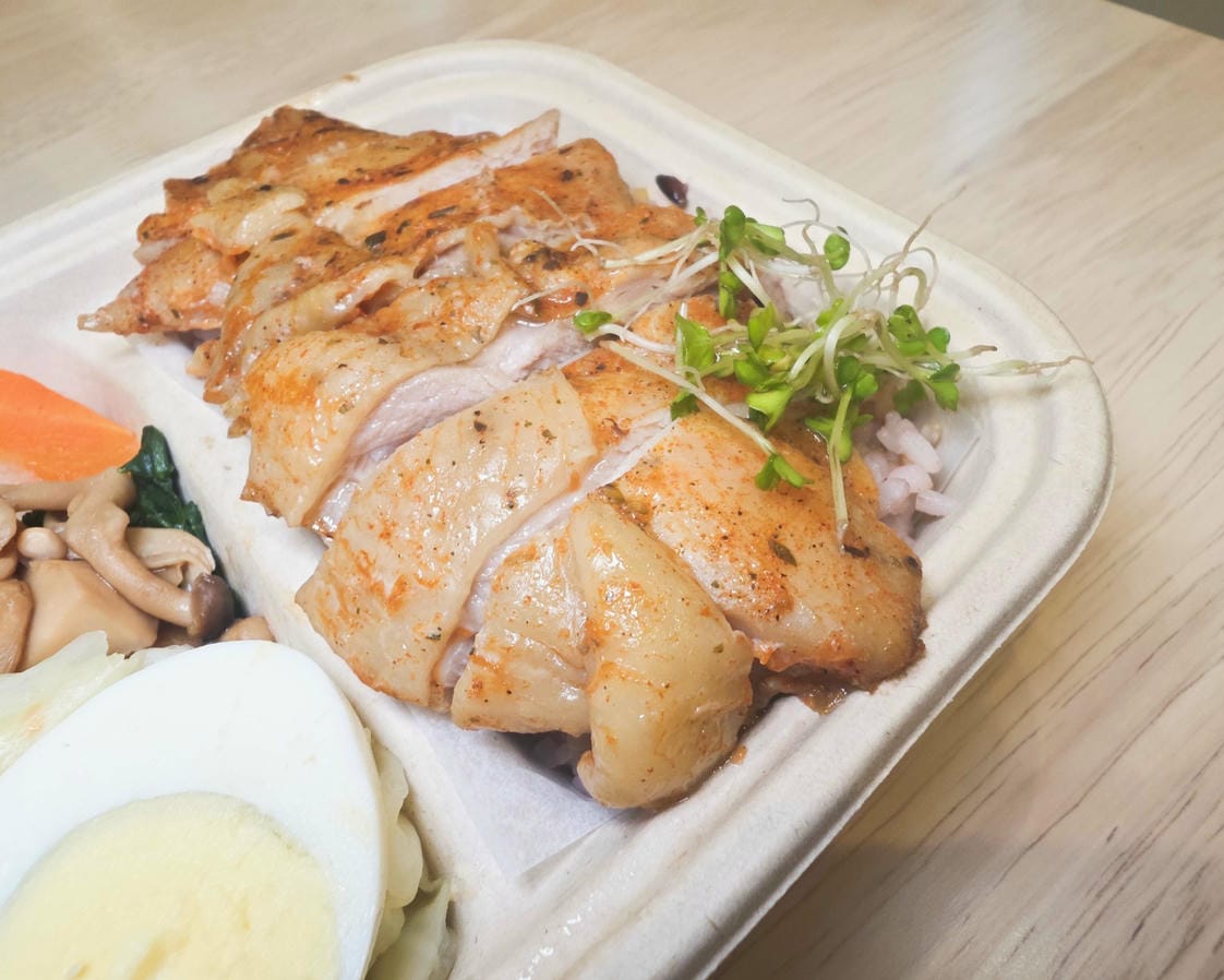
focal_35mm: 24
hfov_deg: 70.3
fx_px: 870
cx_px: 602
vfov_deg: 58.8
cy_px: 490
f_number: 1.8
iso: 50
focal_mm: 2.03
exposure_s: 1/120
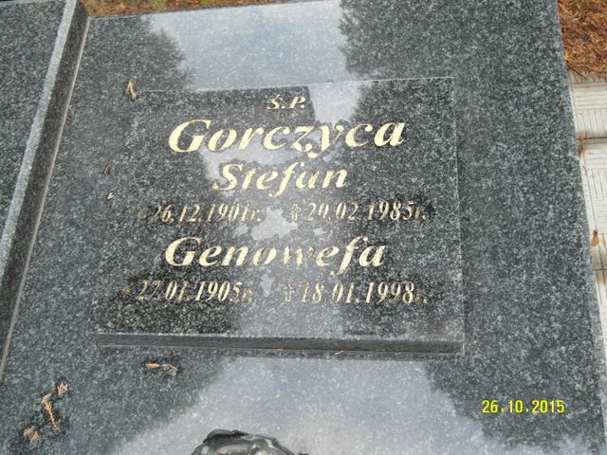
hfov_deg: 51.4
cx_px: 304
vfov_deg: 39.7
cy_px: 228
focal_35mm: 36
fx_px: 631
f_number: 2.7
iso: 100
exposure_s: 1/45
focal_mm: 7.8
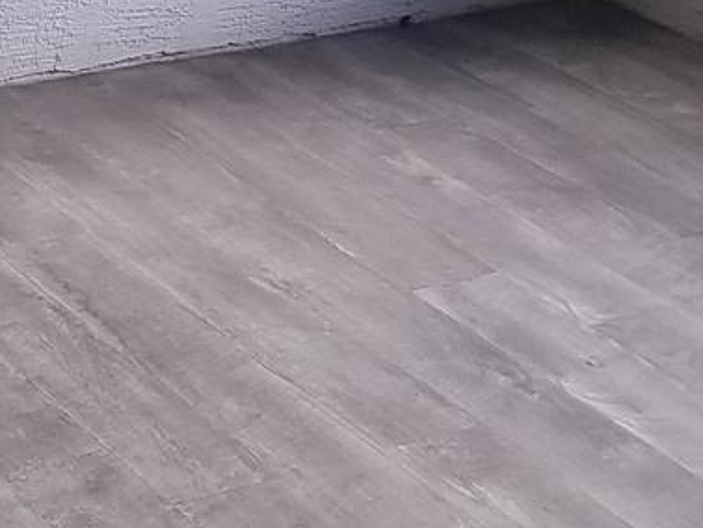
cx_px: -524
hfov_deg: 15.6
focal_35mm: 110
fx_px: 2235
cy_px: -392
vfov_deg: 12.4
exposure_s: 1/150
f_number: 1.7
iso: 40
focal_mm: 4.2
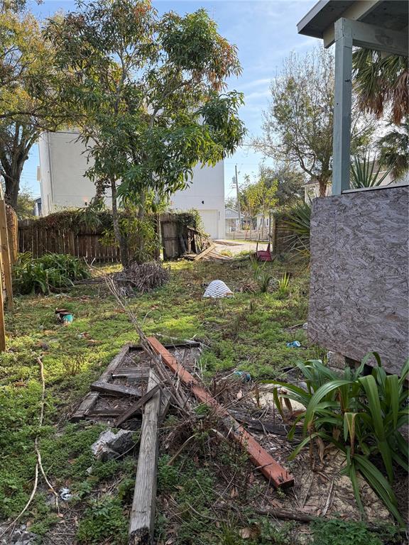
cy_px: 272
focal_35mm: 24
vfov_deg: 71.6
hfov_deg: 56.8
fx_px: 378
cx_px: 204
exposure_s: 1/1018
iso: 100
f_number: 1.78
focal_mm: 6.76
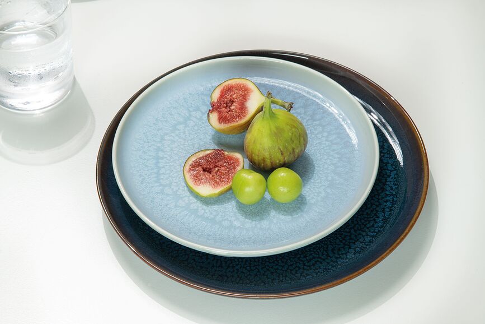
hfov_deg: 19.5
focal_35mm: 105
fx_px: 1414
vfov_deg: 13.0
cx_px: 242
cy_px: 162
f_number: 14
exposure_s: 1/4
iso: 100
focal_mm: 105
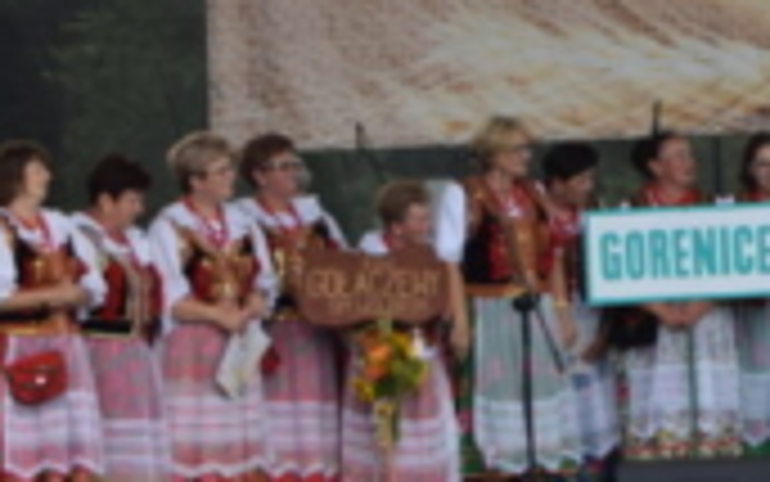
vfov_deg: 4.8
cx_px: 1382
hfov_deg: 7.4
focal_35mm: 274
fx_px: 5752
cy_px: -88
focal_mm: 48
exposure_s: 1/200
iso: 400
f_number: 7.1
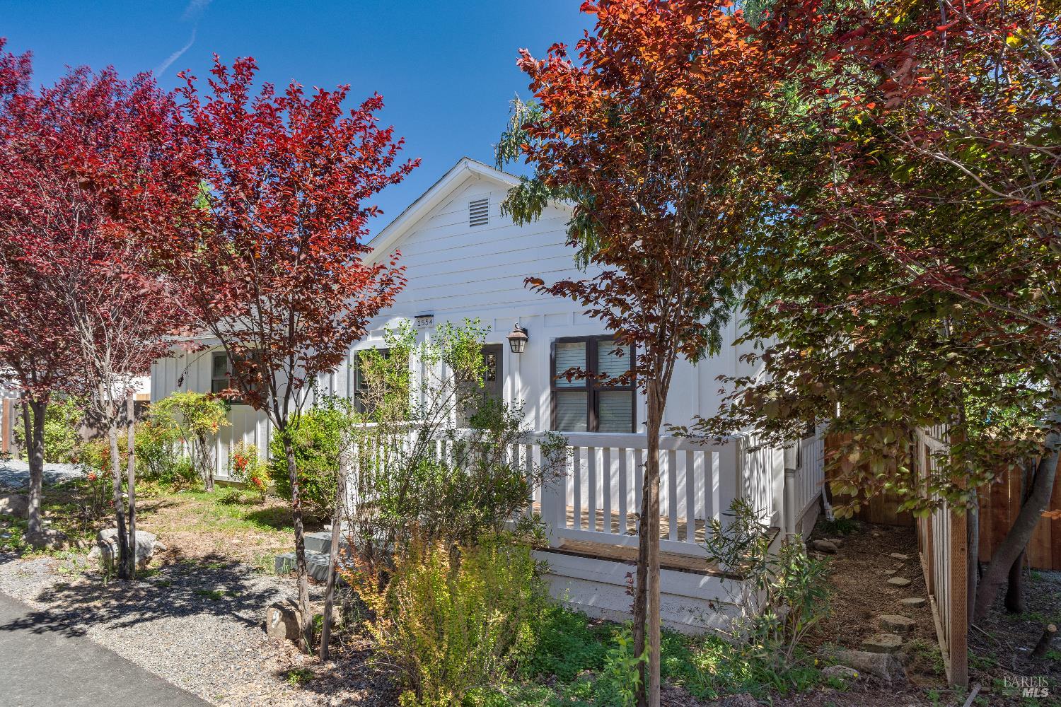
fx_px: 589
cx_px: 530
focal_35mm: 20
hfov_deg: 84.0
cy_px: 354
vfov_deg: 61.9
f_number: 8
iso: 320
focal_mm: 20
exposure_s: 1/60
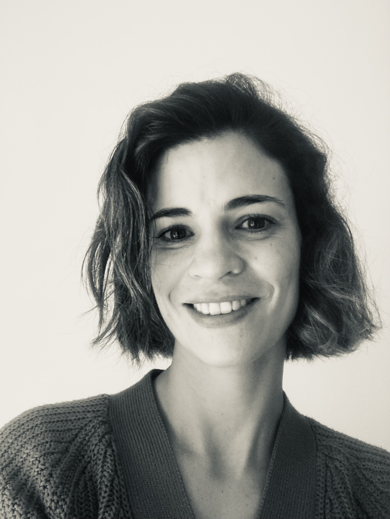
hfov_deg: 44.2
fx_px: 480
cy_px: 260
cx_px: 195
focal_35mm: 32
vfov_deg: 56.8
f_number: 2.2
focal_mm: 2.87
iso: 320
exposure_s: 1/40
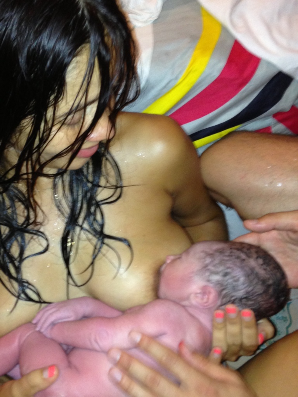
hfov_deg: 42.9
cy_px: 198
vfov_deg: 55.4
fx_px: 379
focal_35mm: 33
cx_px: 149
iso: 160
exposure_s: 1/16
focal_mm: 4.13
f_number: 2.4
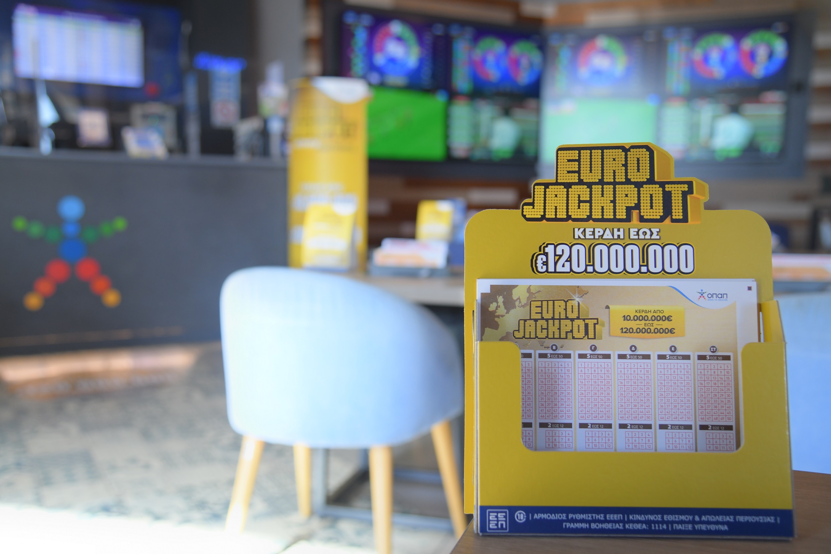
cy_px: 277
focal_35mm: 38
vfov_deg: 35.1
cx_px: 416
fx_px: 877
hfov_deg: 50.7
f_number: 4
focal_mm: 38
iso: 800
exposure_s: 1/250
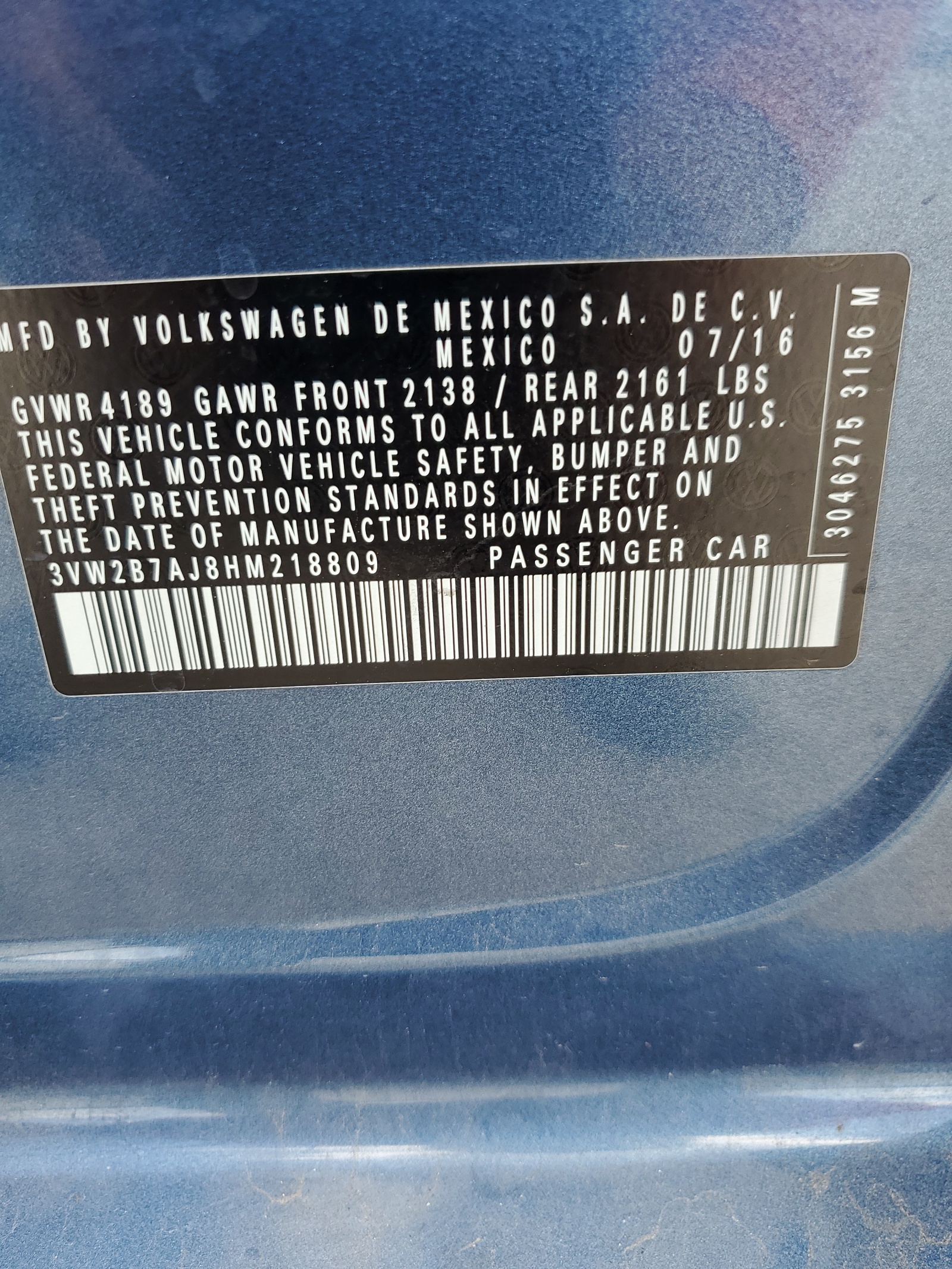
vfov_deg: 67.3
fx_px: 953
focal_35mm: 26
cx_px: 476
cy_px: 634
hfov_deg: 53.1
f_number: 1.5
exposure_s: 1/182
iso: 50
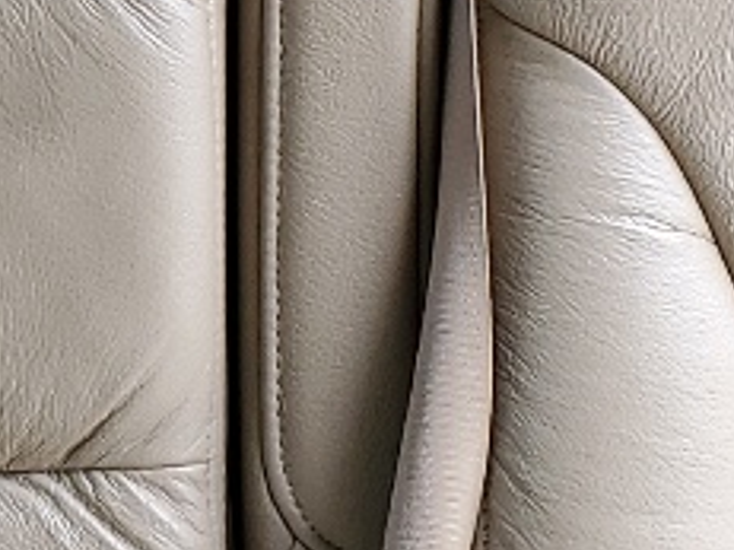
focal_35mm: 180
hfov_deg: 10.7
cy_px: 181
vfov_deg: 8.2
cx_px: -264
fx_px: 3815
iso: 50
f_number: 1.5
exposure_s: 1/139
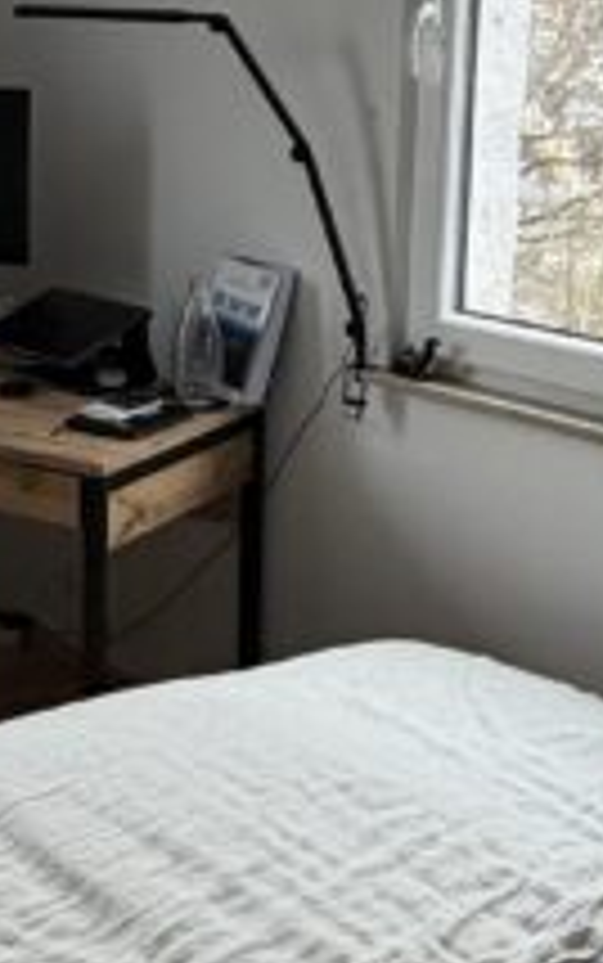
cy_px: 270
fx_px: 1864
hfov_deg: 17.5
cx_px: -130
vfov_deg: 28.6
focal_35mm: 71
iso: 320
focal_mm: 2.22
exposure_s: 1/121
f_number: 2.2
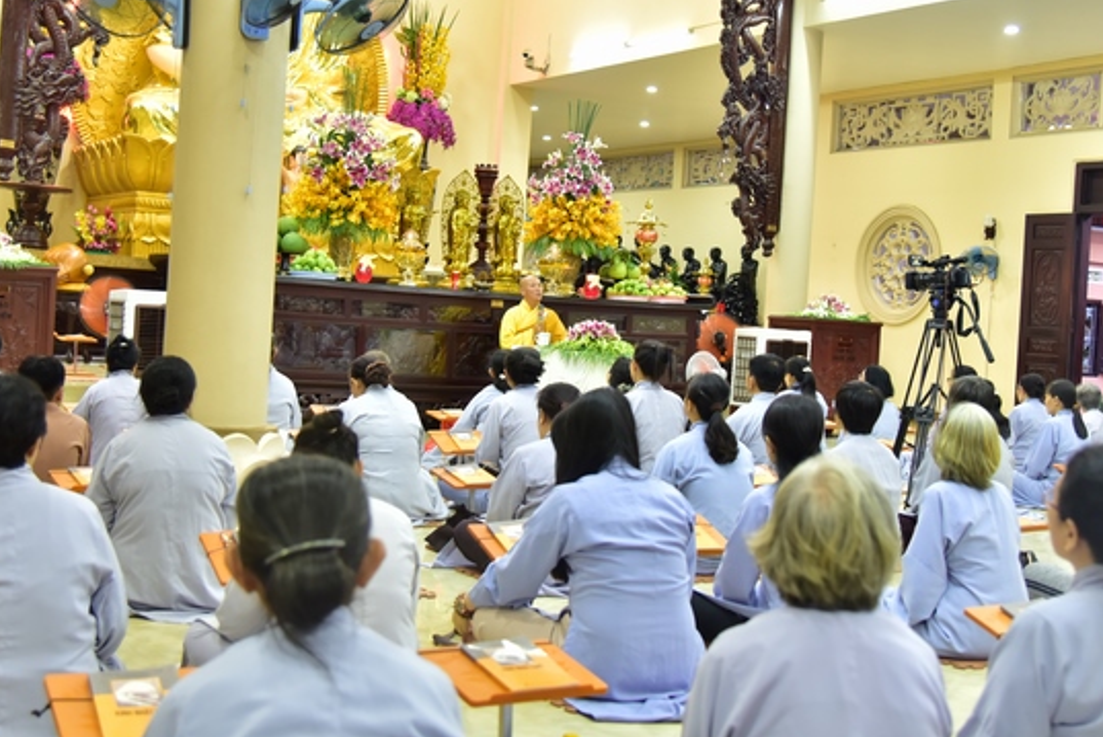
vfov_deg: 29.3
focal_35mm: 46
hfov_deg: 42.7
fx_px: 1410
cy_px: 314
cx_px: 550
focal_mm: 38
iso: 1000
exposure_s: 1/20
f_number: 4
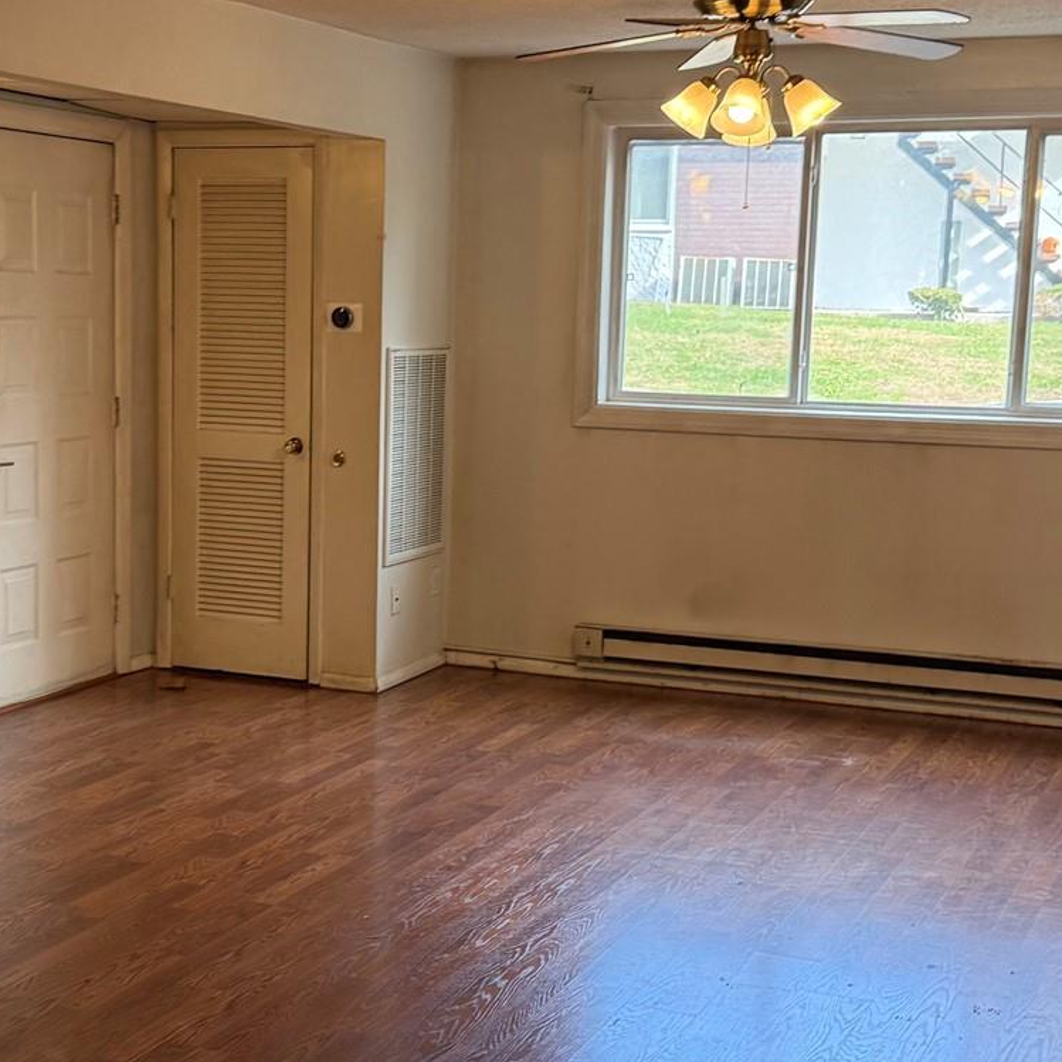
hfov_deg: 29.4
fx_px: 2013
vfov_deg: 29.5
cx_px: 389
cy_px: 588
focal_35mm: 58
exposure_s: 1/142
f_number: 1.78
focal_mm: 6.76
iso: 200
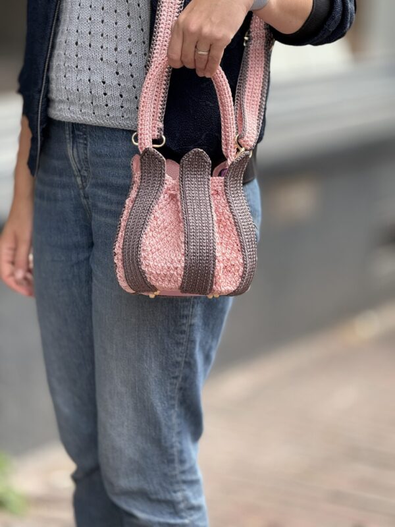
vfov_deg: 16.4
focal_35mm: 120
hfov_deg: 12.3
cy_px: 264
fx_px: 1826
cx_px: 198
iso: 64
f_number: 2.8
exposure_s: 1/166
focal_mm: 15.66
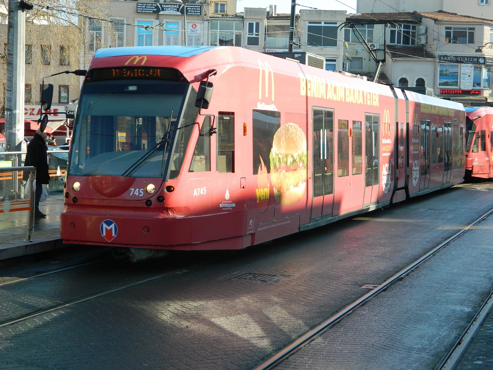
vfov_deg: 21.0
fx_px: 997
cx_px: 246
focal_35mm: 70
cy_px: 185
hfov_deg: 27.8
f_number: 4
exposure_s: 1/400
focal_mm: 12.6
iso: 140
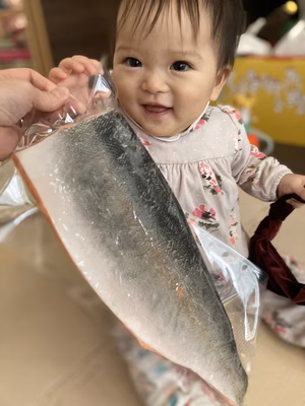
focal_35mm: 28
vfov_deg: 63.4
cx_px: 152
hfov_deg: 49.7
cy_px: 203
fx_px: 329
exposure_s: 1/60
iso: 320
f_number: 1.8
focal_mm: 3.99
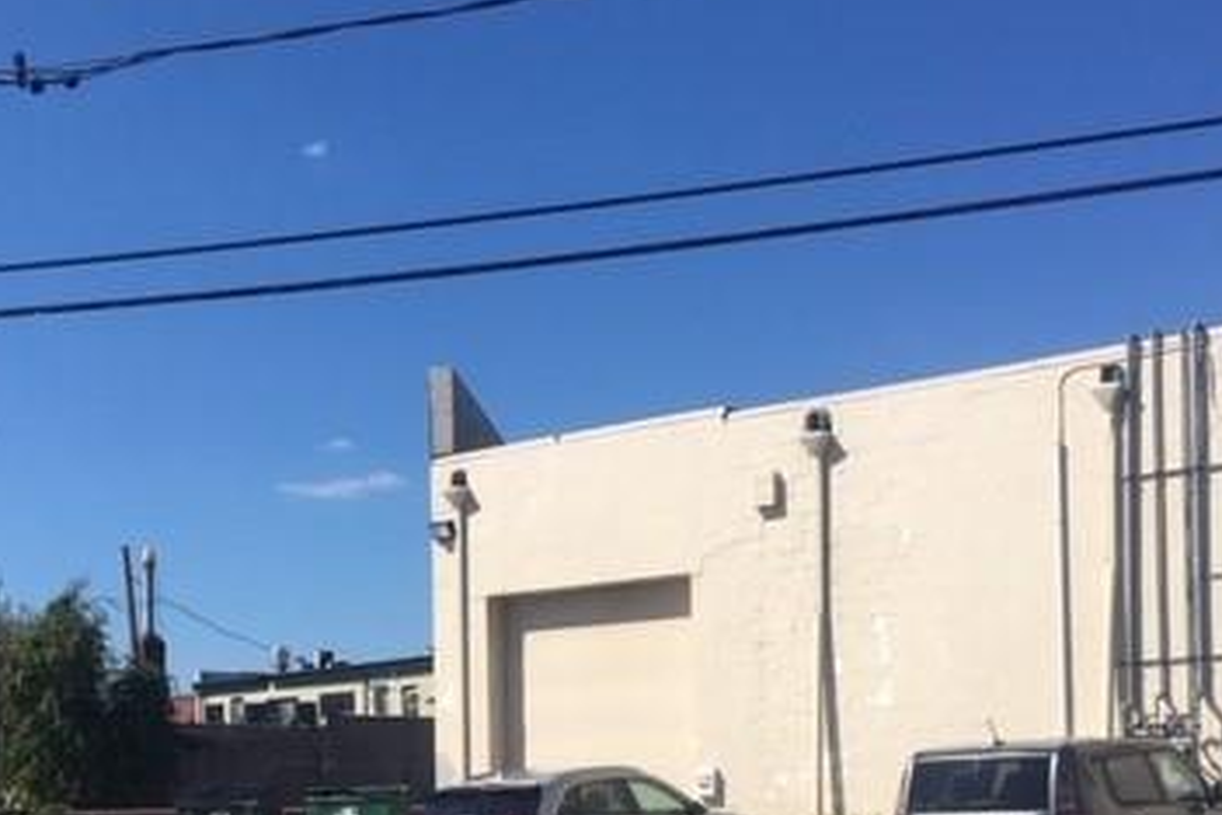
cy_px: 724
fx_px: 1867
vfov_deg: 24.0
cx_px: 425
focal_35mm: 55
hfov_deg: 35.9
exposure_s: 1/2564
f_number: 2.2
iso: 25
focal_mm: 4.15
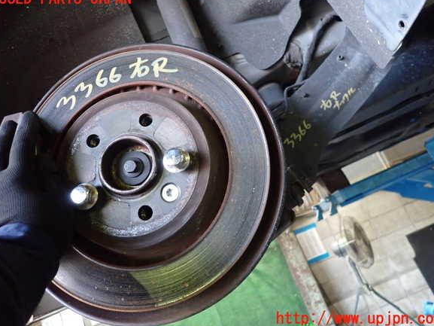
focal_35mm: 26
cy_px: 159
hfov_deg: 67.3
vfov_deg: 53.1
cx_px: 220
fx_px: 326
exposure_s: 1/30
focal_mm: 4.5
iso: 640
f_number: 2
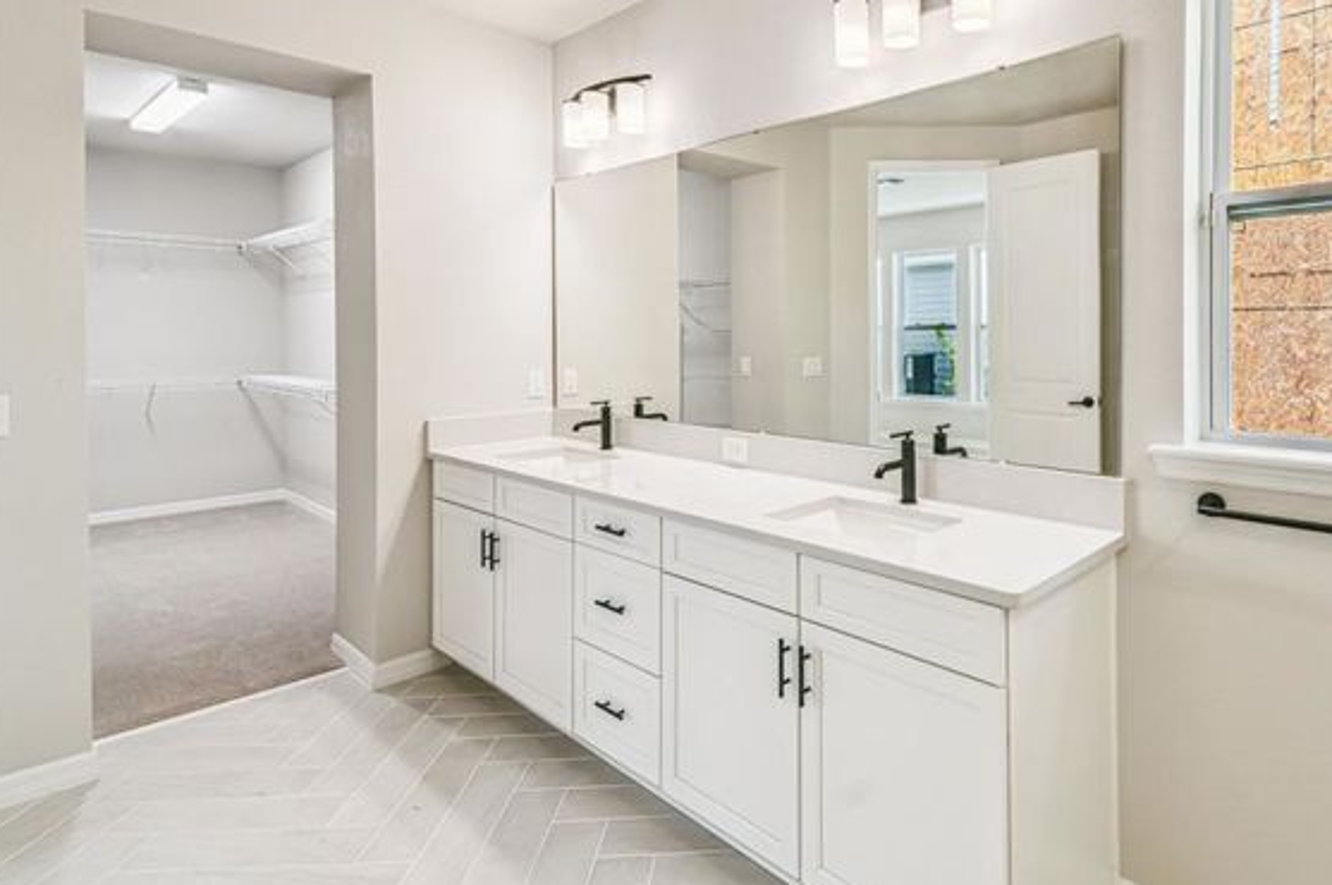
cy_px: 350
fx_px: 702
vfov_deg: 63.8
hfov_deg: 85.4
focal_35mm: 19
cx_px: 829
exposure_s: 1/40
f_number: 7.1
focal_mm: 10
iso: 100
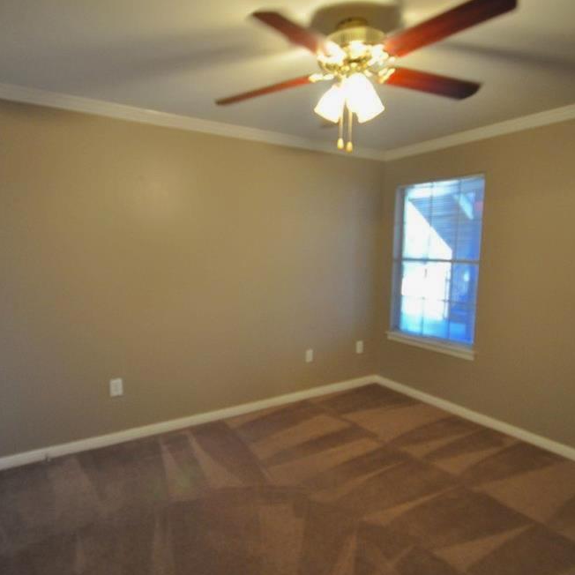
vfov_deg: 74.8
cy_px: 284
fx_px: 376
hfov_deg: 74.5
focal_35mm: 20
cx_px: 253
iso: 1250
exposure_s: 1/30
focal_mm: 10
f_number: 4
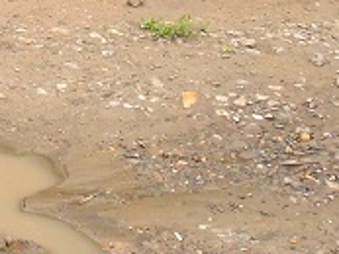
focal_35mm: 125
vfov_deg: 11.2
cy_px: -174
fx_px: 1225
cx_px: -263
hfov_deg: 14.1
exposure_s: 1/173
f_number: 3.5
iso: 80
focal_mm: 4.9
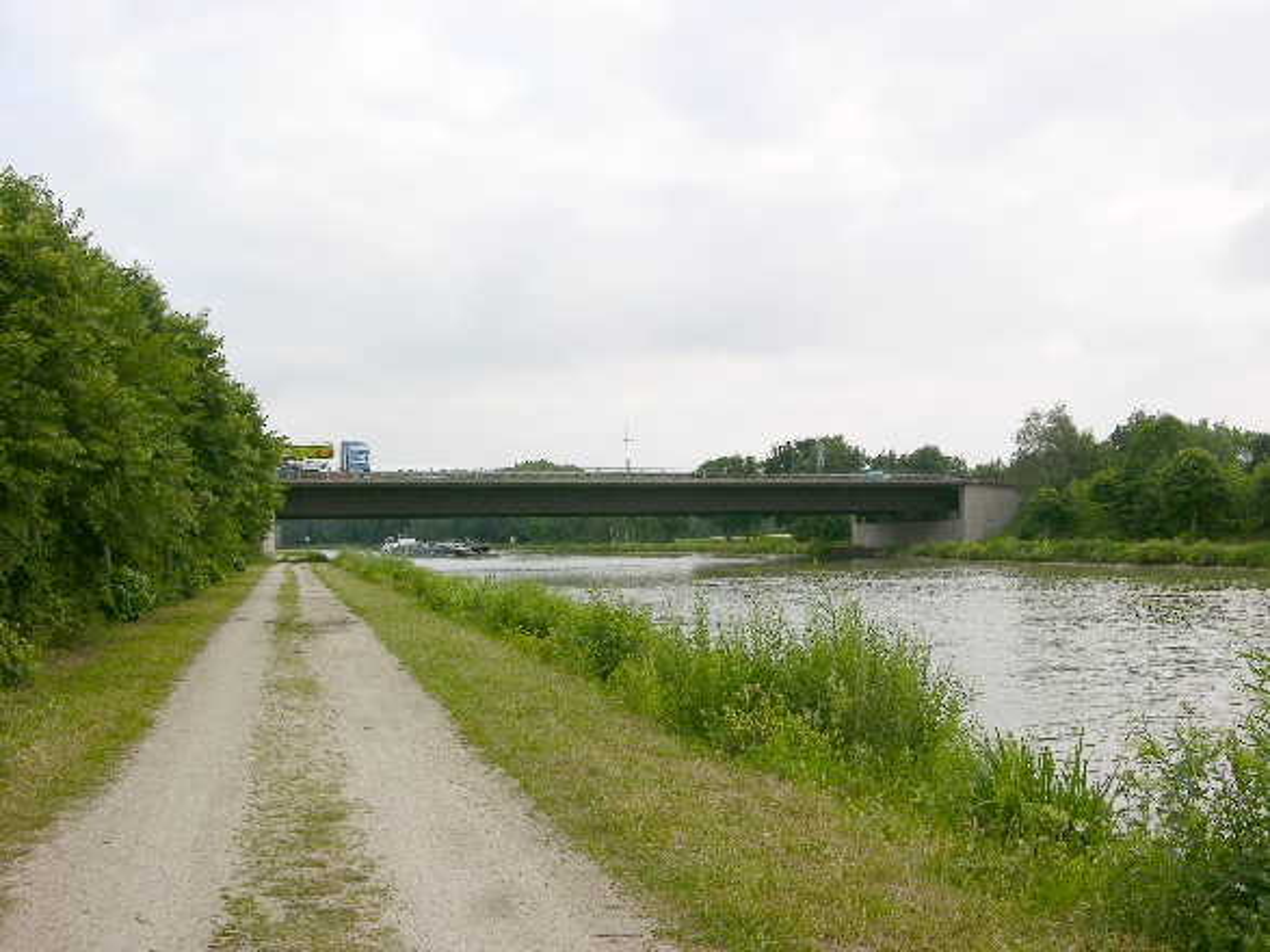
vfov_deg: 40.7
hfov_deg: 52.6
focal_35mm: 35
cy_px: 476
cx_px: 635
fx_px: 1284
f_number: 5.6
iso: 50
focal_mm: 8.9
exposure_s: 1/80.7
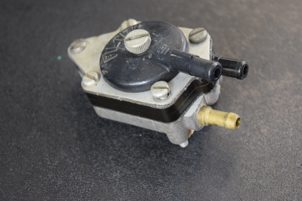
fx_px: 692
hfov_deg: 24.6
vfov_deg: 16.6
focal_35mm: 82
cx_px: 151
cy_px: 100
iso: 1250
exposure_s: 1/125
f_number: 5.6
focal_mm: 55
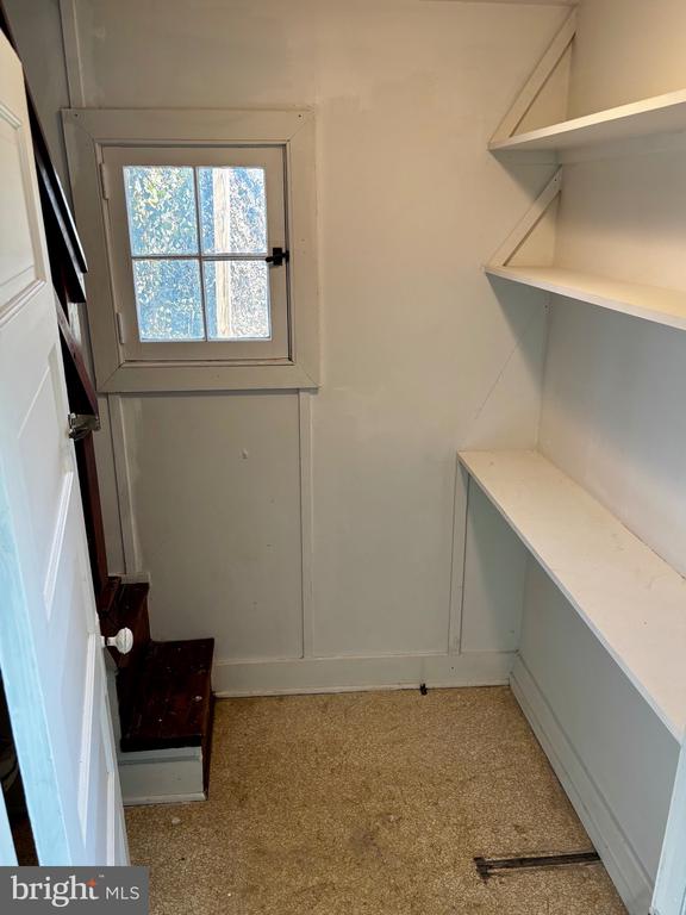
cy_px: 458
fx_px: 687
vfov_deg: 67.3
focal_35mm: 26
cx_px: 343
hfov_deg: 53.1
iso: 100
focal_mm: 5.96
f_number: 1.6
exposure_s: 1/120
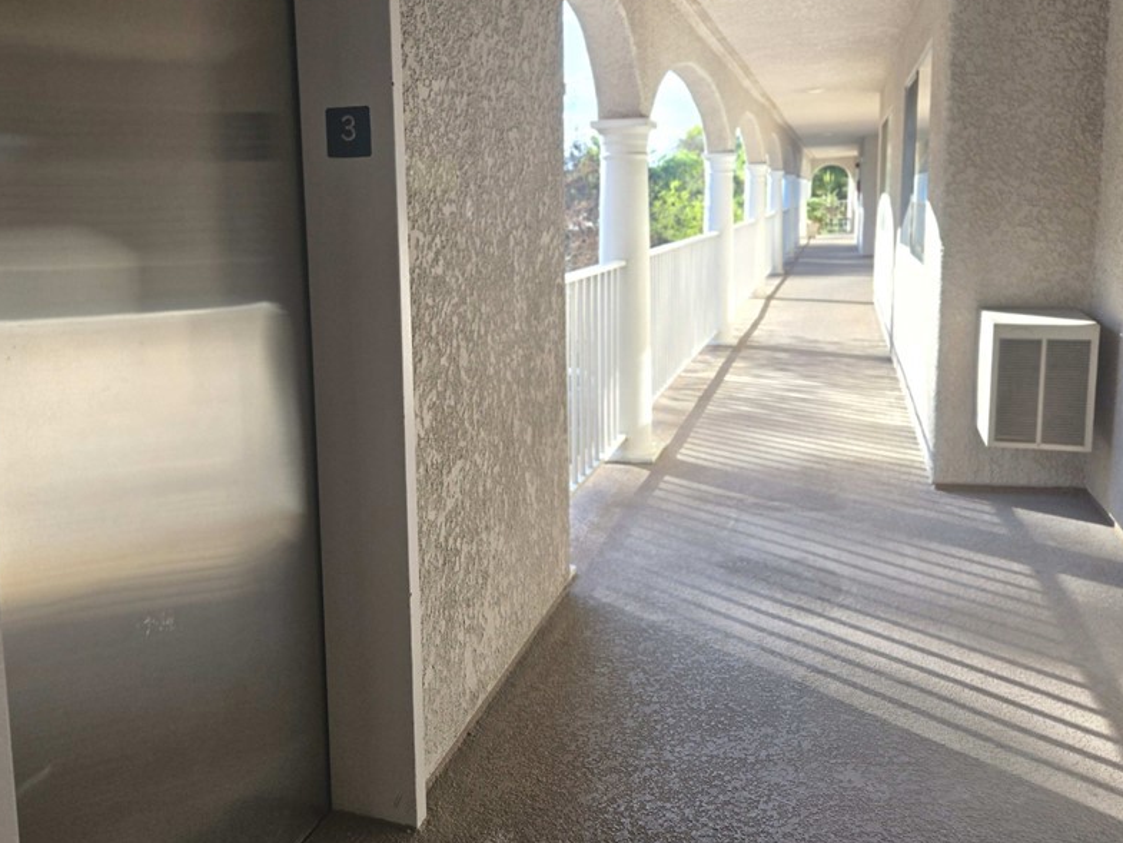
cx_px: 485
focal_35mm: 30
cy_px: 345
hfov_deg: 59.7
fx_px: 973
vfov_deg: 46.6
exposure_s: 1/876
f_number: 1.8
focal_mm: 5.4
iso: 80
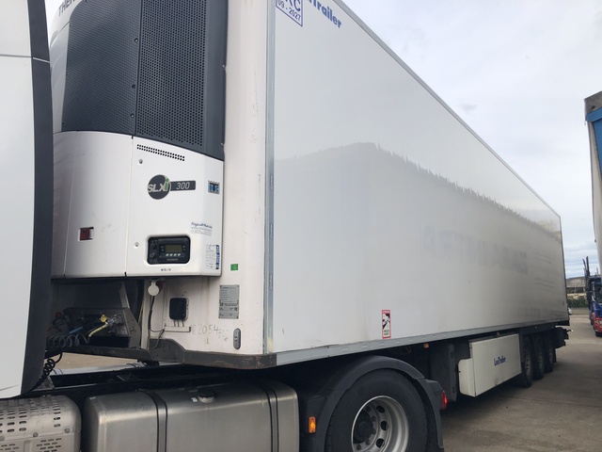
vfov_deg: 49.7
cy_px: 226
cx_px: 301
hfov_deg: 63.4
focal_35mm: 28
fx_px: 487
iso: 20
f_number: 1.8
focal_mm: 3.99
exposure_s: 1/1297
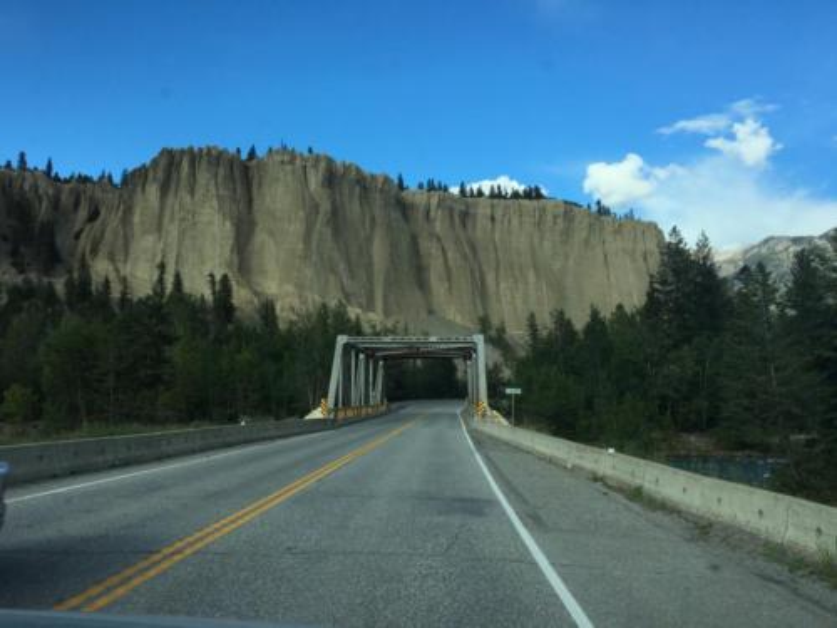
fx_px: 701
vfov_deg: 48.2
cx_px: 418
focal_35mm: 29
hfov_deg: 61.7
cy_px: 314
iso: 25
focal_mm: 4.15
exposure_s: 1/1131
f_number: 2.2
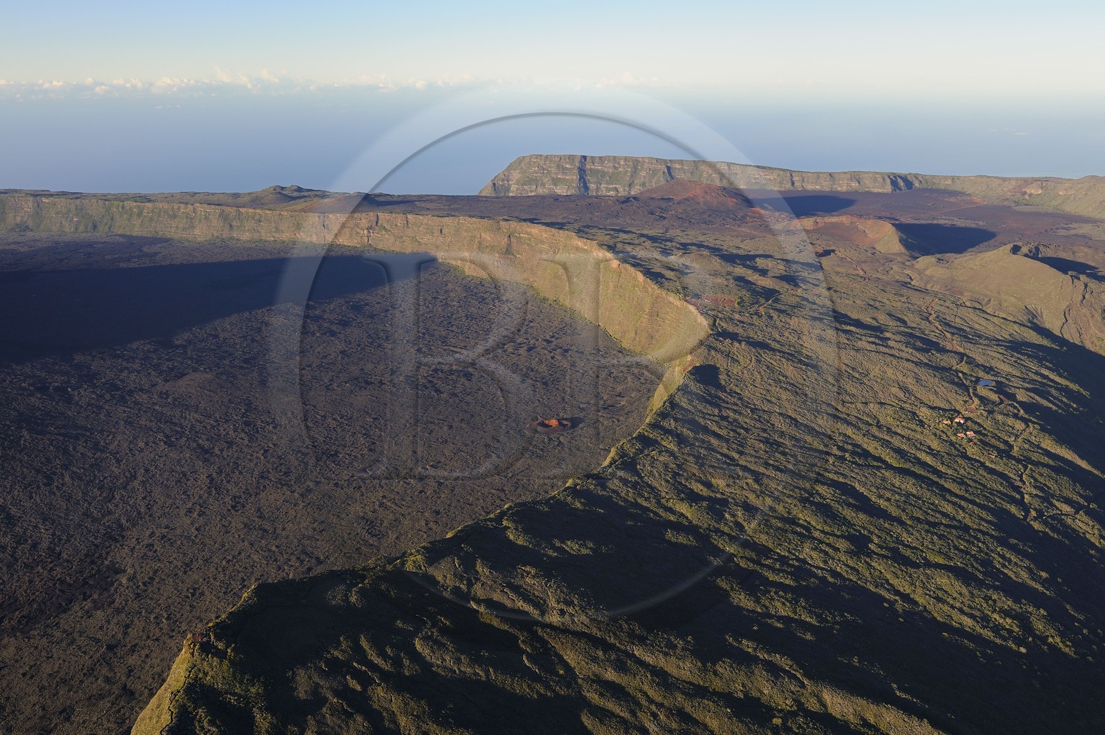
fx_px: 1073
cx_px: 552
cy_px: 368
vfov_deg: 37.8
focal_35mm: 35
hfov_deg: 54.5
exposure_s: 1/400
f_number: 8
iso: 400
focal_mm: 35
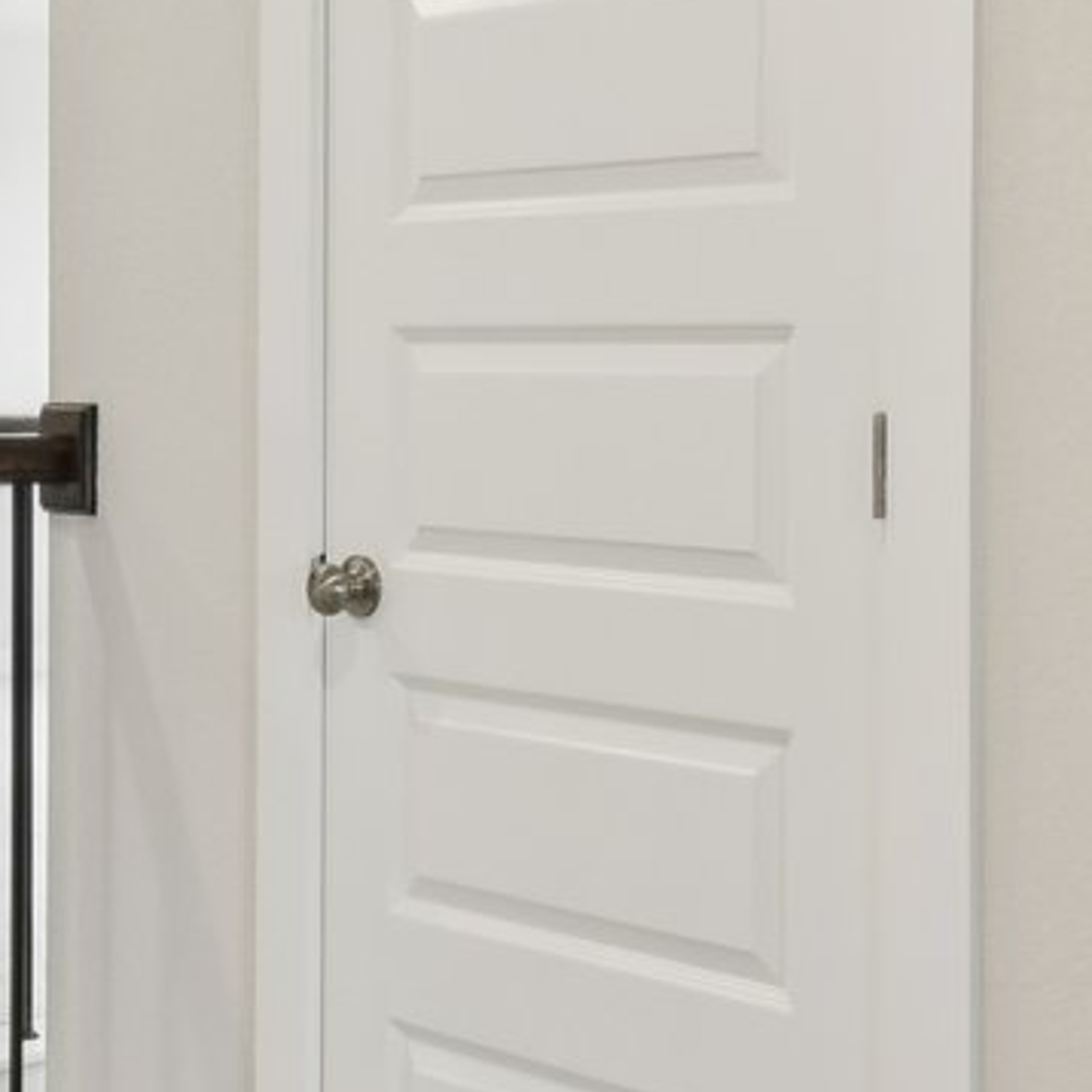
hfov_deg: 25.3
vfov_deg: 25.3
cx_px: 482
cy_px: 454
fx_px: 2427
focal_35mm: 68
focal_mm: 14
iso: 400
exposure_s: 1/25
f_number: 8
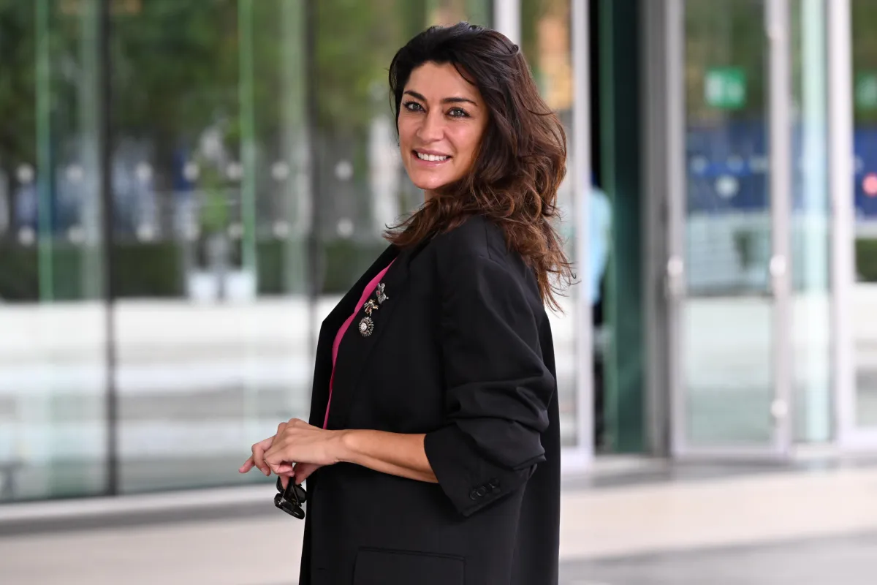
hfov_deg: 10.3
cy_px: 292
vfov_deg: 6.9
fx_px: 4872
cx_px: 438
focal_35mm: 200
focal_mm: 200
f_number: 6.3
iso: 2000
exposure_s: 1/400
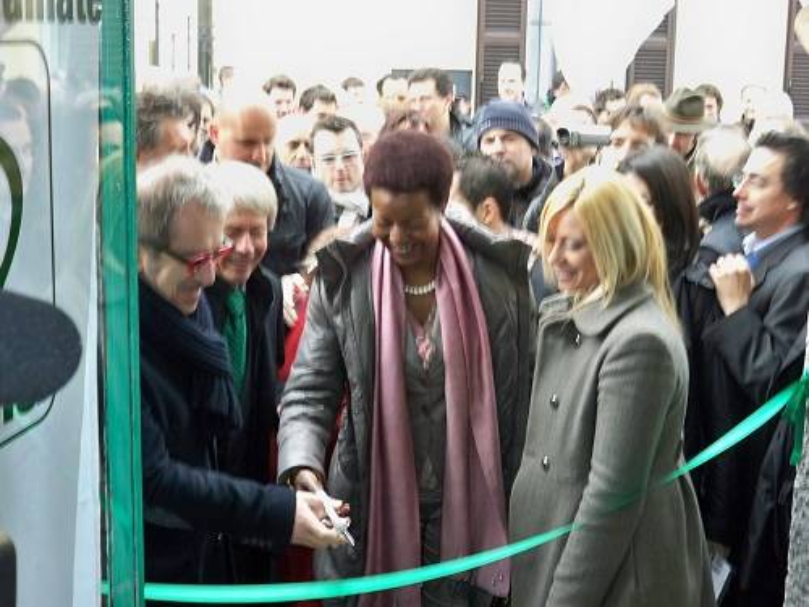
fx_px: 1332
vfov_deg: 25.7
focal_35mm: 57
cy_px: 304
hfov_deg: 33.8
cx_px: 404
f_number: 4
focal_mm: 12.3
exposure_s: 1/30
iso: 250
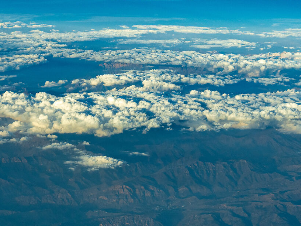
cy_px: 208
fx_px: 861
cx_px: 120
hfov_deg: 19.8
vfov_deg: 14.8
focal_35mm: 99
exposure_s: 1/400
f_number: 6.3
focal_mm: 35
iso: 100
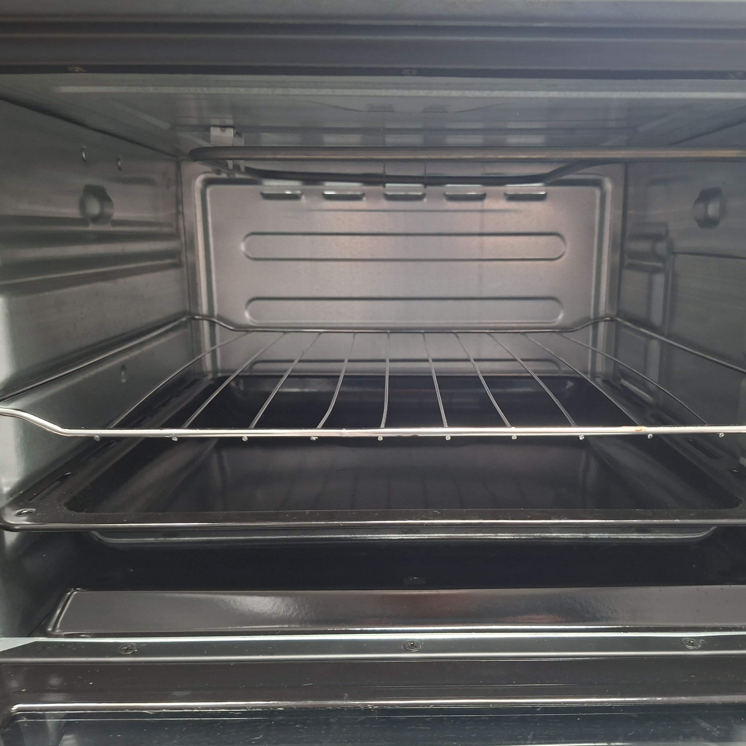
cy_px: 372
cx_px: 416
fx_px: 683
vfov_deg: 57.3
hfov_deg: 57.2
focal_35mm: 28
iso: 500
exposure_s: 1/25
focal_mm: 5.54
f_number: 1.8
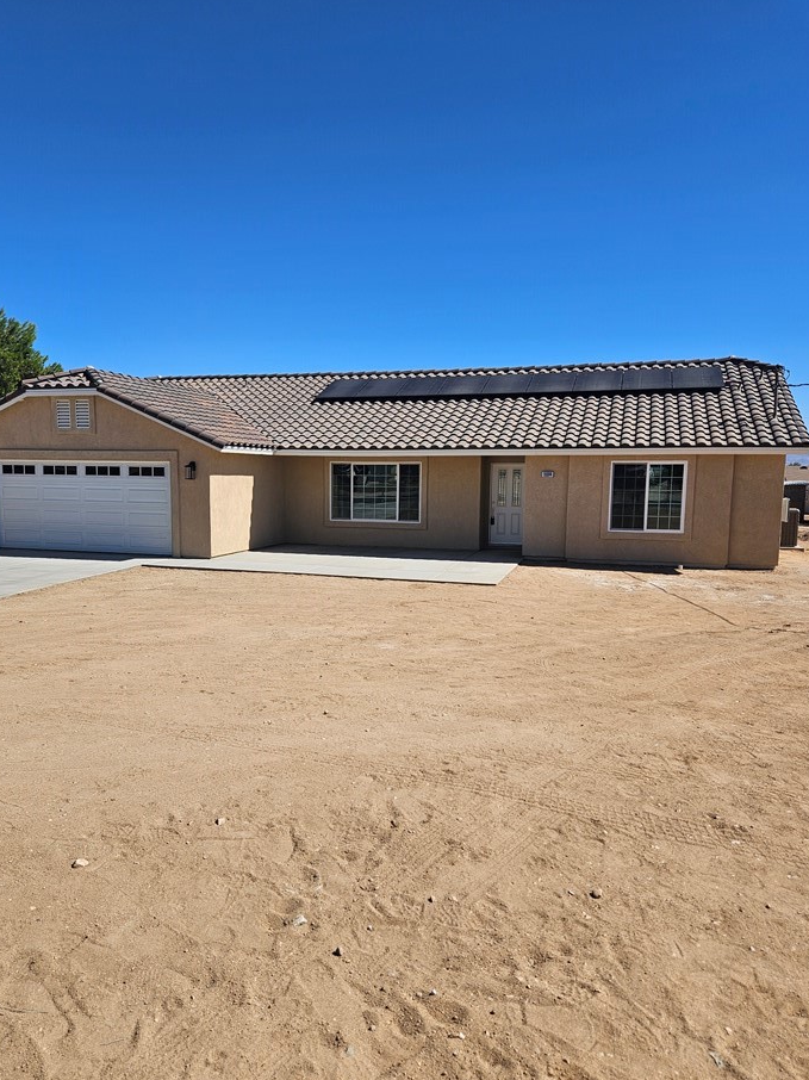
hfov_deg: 53.0
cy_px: 555
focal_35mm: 26
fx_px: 811
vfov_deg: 67.3
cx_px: 368
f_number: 1.8
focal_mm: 5.4
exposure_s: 1/3134
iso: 25
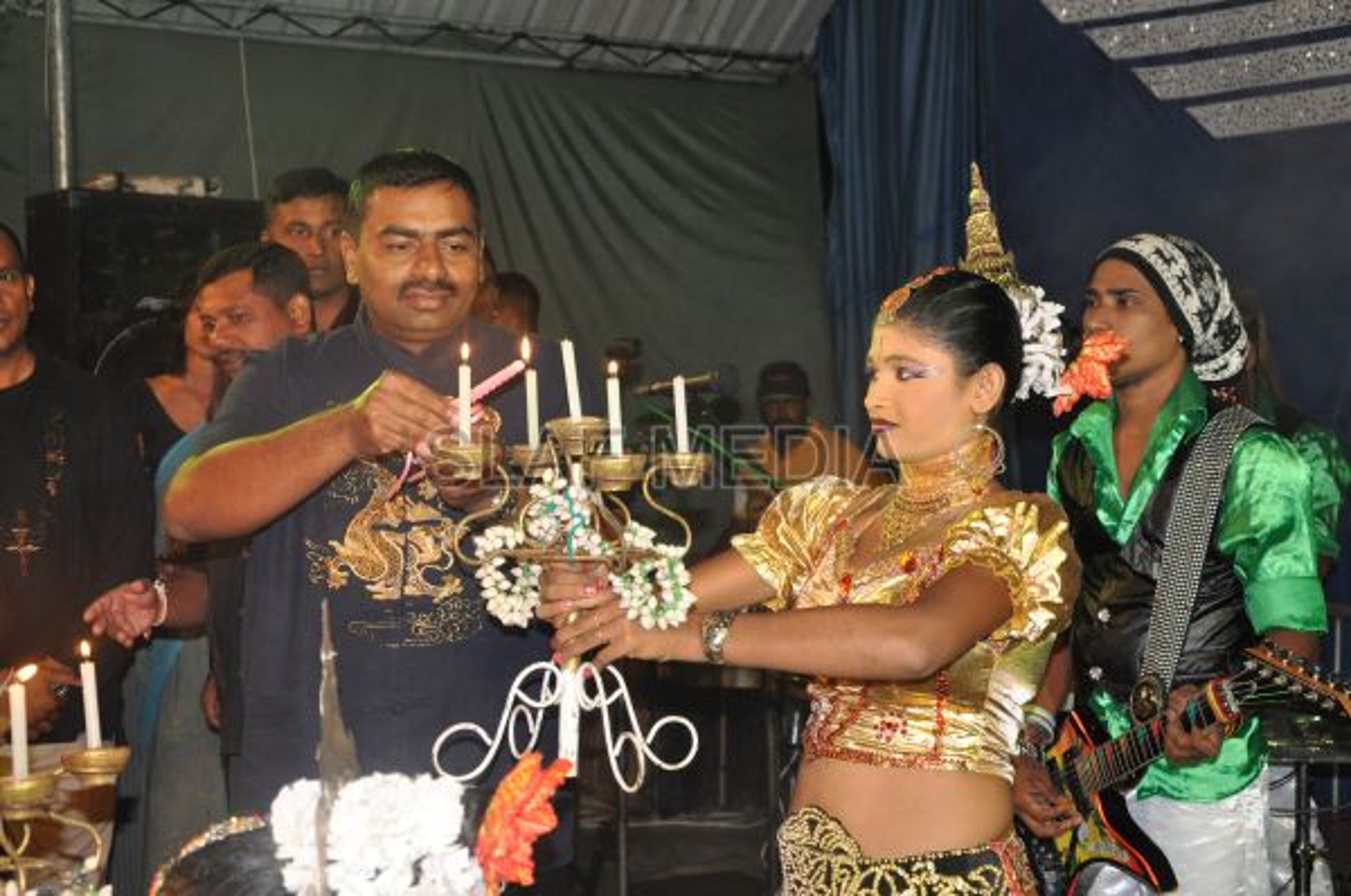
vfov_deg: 22.5
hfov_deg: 33.4
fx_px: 2248
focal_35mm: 60
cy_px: 448
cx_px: 676
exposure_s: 1/60
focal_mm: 40
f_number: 4.5
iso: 800
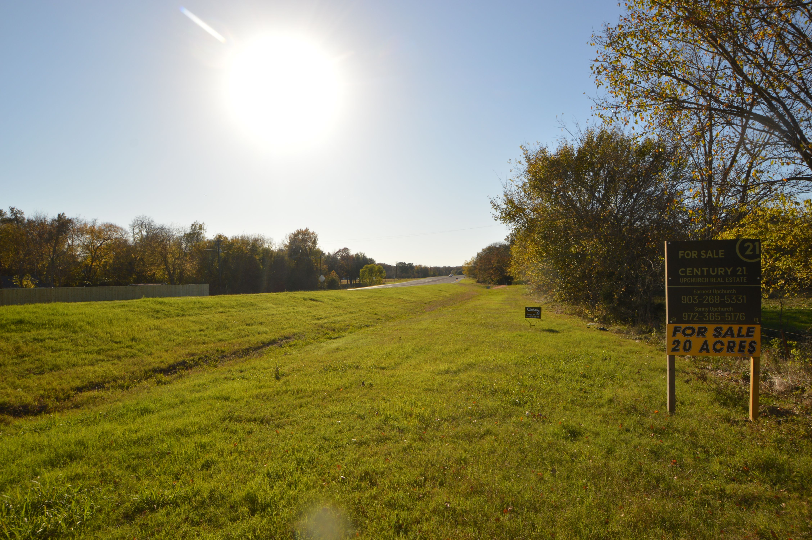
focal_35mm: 21
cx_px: 406
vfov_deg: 59.4
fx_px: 473
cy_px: 270
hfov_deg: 81.3
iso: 100
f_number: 11
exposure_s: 1/200
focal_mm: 14
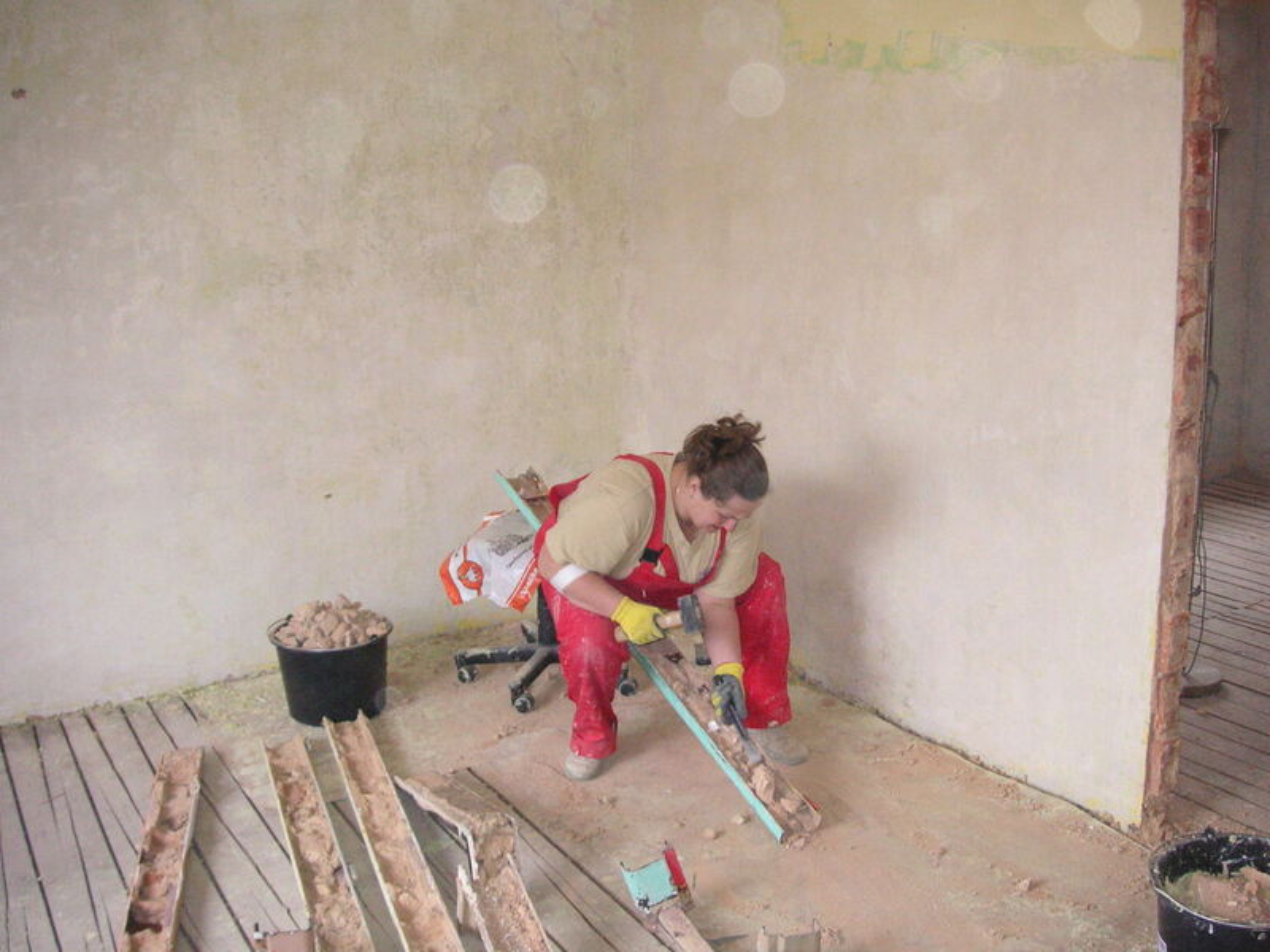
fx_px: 1357
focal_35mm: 37
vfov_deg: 38.7
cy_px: 476
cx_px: 635
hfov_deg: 50.1
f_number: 2.8
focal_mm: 6.1
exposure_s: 1/90
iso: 160
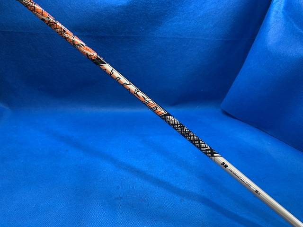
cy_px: 114
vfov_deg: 53.1
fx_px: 228
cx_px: 152
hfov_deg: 67.3
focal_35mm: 26
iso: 125
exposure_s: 1/60
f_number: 1.8
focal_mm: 4.25
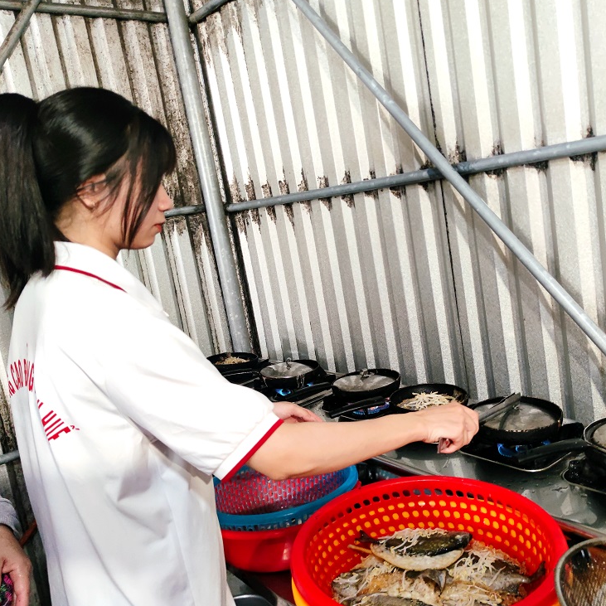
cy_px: 300
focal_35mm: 29
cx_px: 345
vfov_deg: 55.6
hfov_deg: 55.4
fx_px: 574
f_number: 1.69
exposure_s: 1/100
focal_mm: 6.72
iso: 363
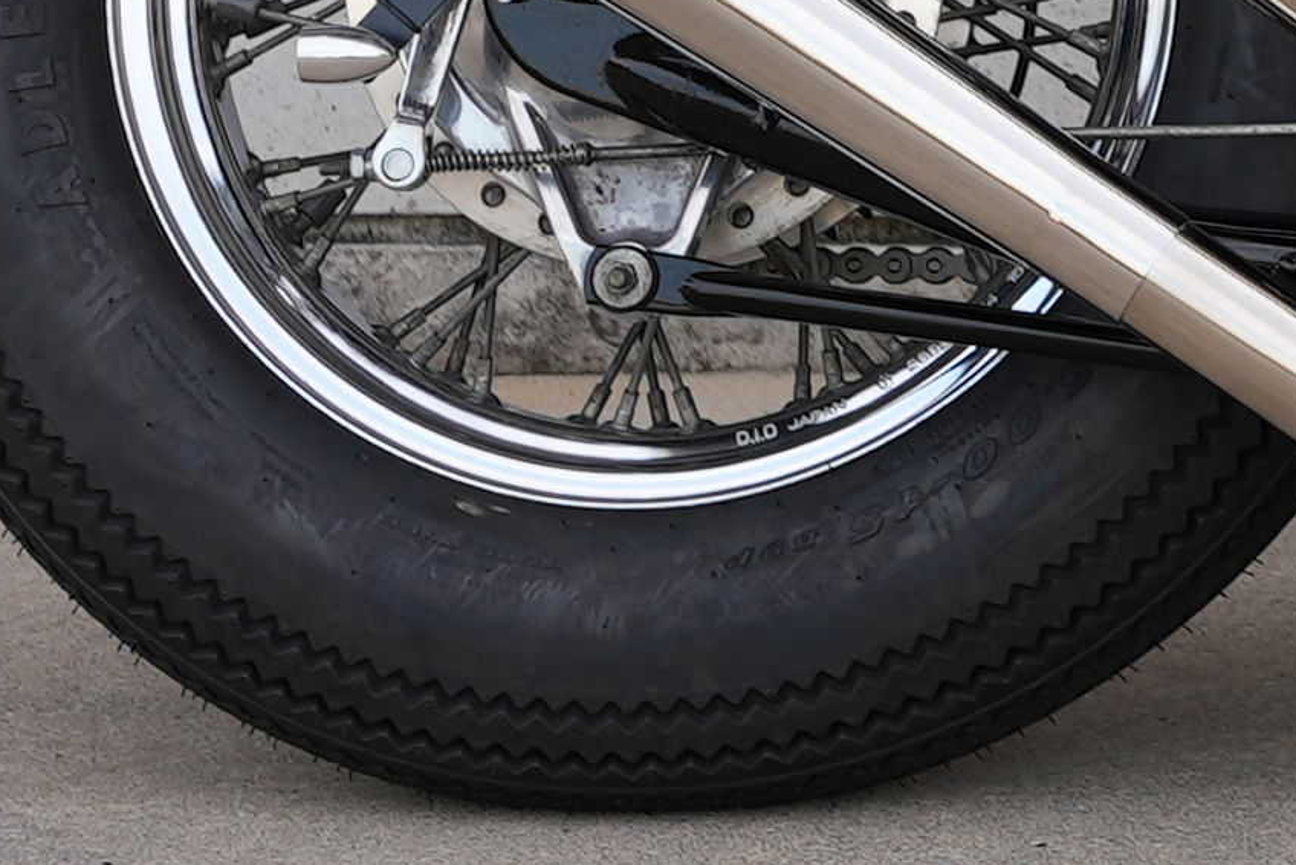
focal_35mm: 283
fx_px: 10191
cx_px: 2760
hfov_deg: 7.0
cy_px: -1157
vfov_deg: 4.7
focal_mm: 56.6
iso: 160
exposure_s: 1/60
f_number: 6.3
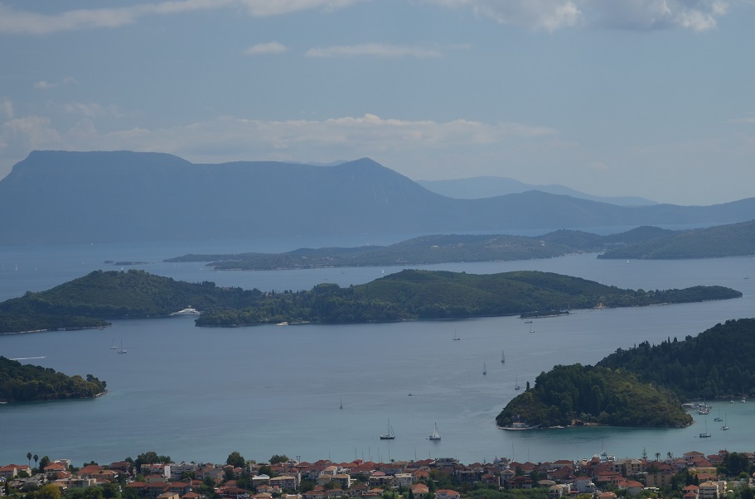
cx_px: 515
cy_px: 376
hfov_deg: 16.2
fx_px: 2653
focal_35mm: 127
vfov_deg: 10.7
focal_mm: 55
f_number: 5.6
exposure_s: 1/350
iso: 100
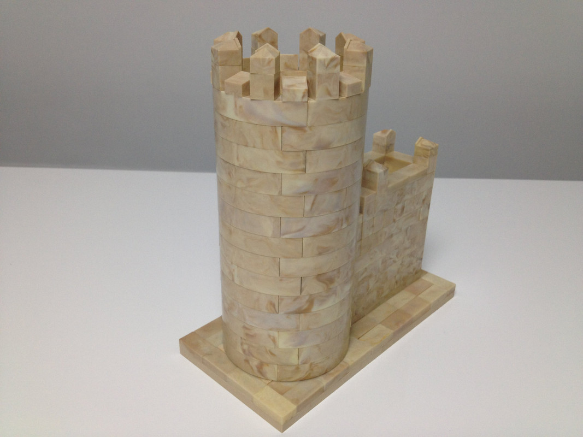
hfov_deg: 52.6
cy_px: 218
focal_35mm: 35
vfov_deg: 40.7
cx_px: 292
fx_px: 589
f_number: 2.4
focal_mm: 4.28
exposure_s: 1/20
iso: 80
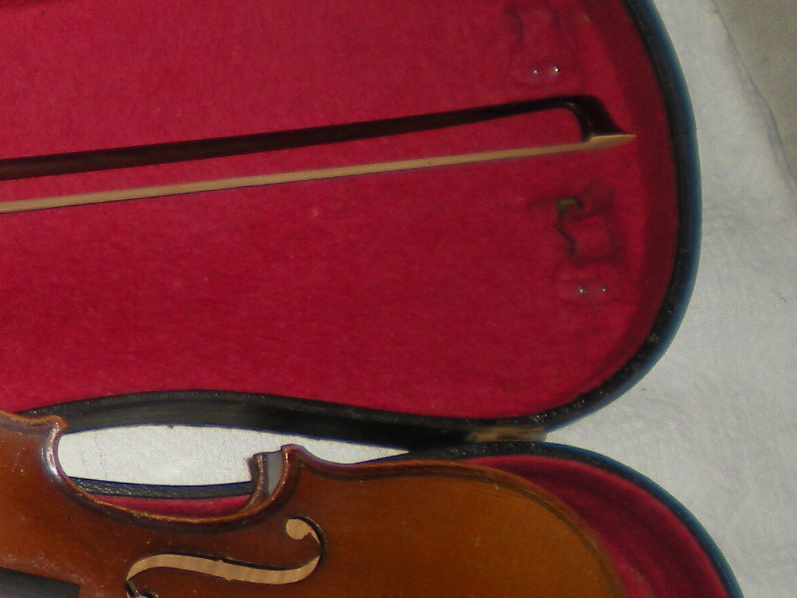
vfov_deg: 14.1
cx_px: -203
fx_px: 2418
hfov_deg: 17.7
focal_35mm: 105
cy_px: 395
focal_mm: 6.3
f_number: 3.1
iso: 64
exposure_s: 1/60
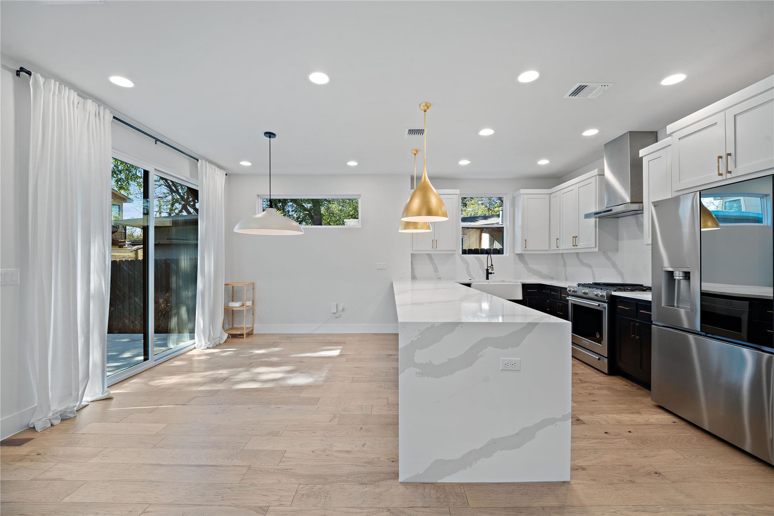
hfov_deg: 104.3
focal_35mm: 14
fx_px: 301
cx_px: 387
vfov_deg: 81.2
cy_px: 258
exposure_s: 1/1.67
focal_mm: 14
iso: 100
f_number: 8
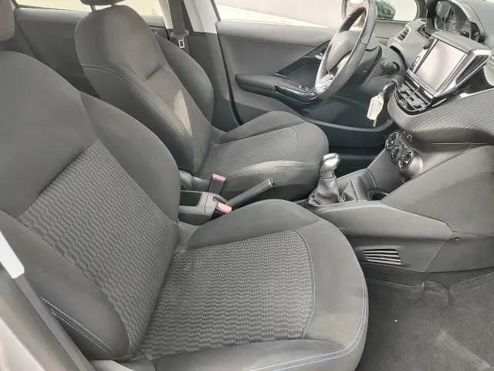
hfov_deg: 73.9
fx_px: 328
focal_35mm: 23
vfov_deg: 58.9
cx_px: 247
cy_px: 186
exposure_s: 1/50
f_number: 1.8
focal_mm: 5.56
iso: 109
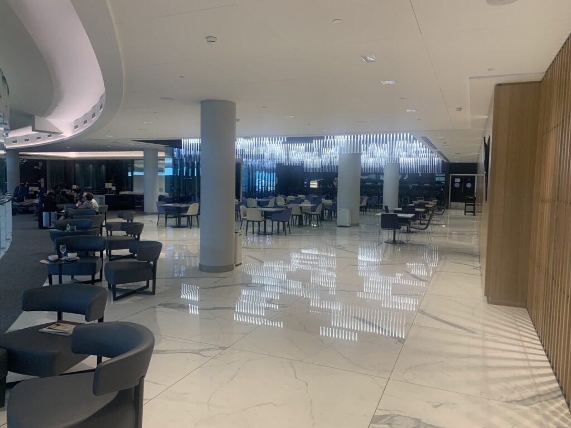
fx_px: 429
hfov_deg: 67.3
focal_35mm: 26
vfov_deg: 53.1
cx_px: 286
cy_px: 214
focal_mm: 4.25
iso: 80
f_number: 1.8
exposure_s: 1/96
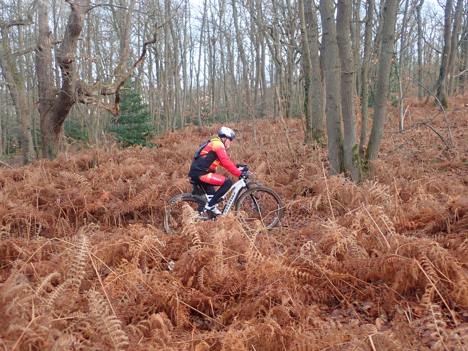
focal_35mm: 40
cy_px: 176
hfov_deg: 46.8
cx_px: 234
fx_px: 541
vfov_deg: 36.0
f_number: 2.8
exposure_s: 1/500
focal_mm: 7.34
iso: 500
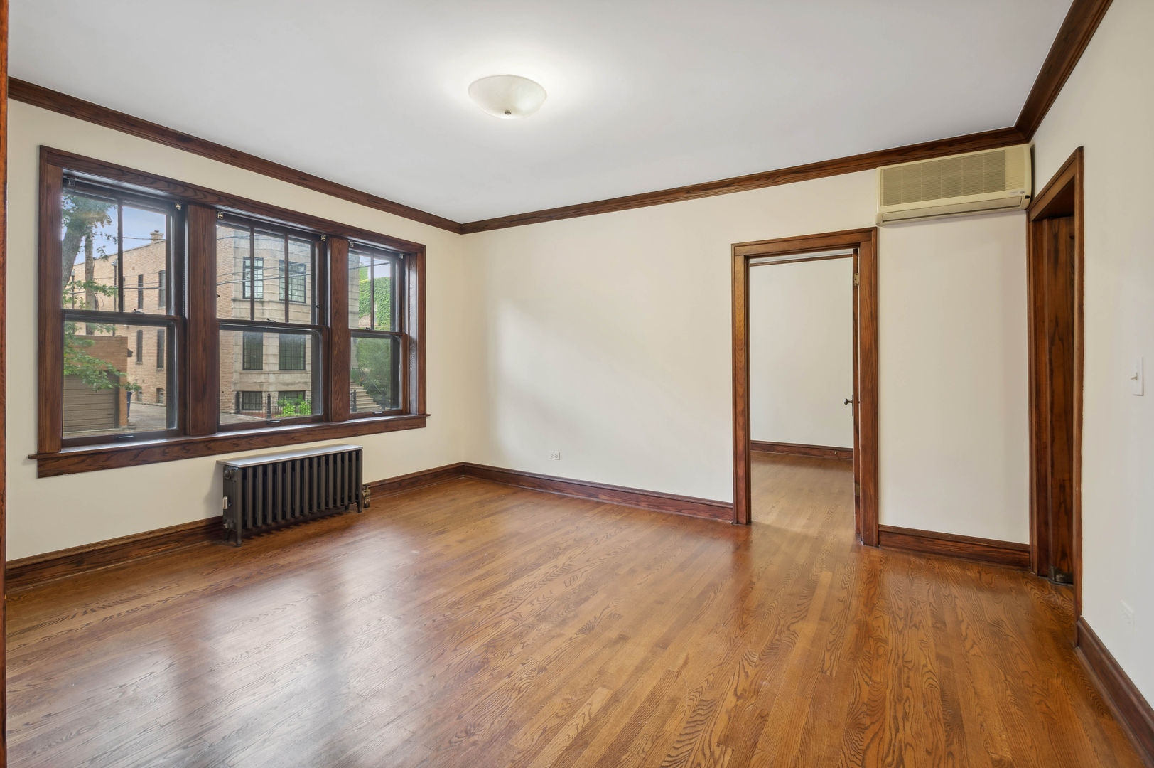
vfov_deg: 77.2
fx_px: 480
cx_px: 577
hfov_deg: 100.4
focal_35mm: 15
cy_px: 384
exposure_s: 1
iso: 100
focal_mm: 10
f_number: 11
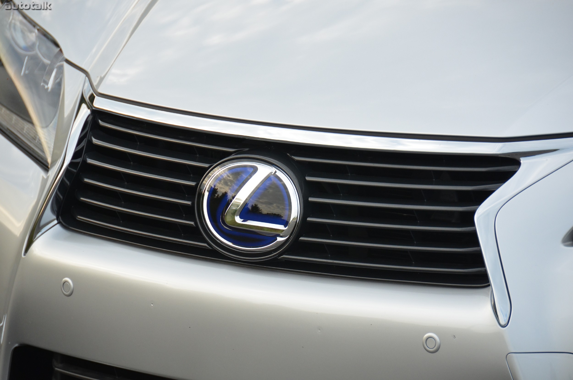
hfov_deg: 6.9
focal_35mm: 300
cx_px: 286
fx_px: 4765
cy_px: 190
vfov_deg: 4.6
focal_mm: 200
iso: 800
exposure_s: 1/640
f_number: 5.6
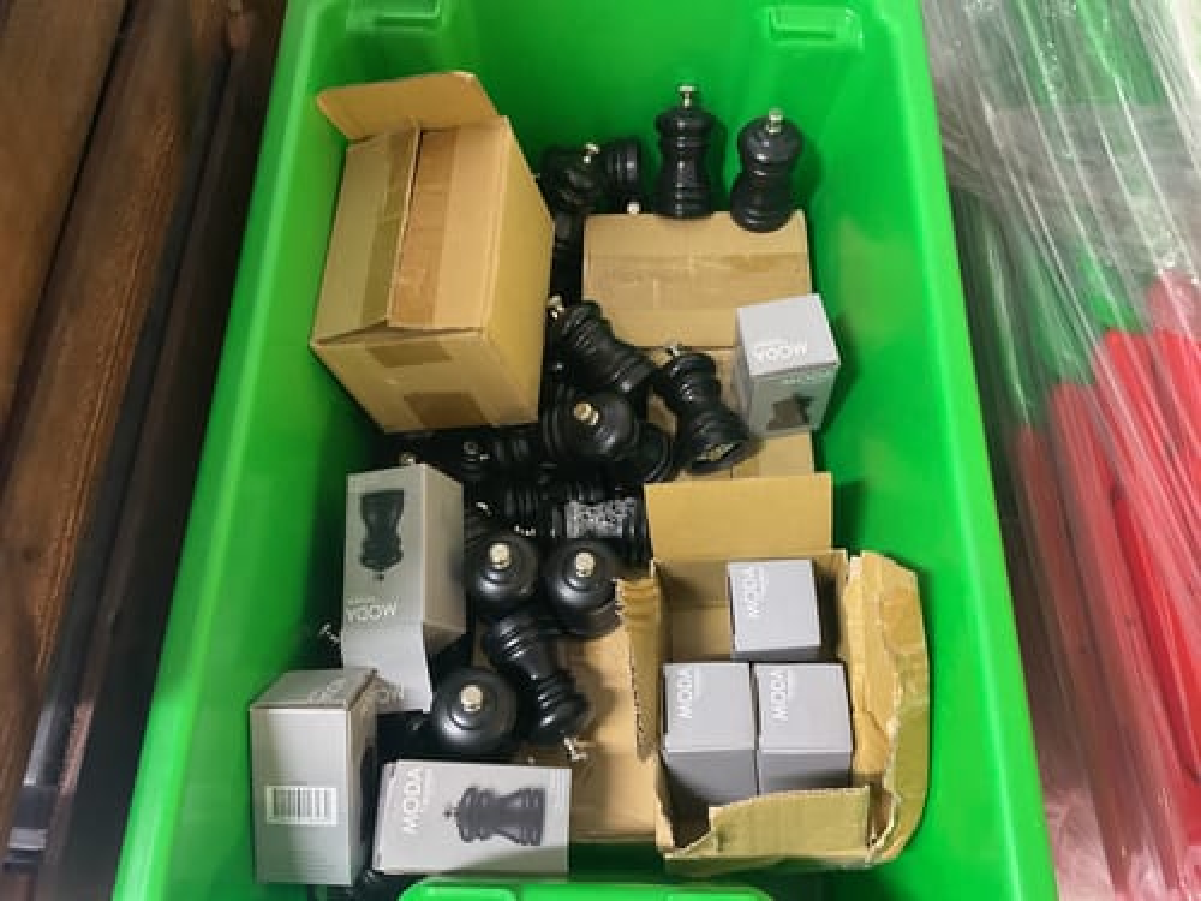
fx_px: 1006
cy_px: 450
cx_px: 600
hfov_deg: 61.7
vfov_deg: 48.2
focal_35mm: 29
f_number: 1.8
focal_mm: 3
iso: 320
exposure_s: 1/33
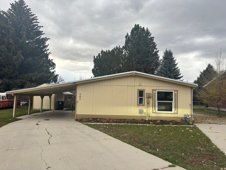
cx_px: 113
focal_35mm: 26
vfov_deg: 53.1
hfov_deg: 67.3
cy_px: 85
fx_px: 170
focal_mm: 5.96
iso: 50
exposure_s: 1/121
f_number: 1.6
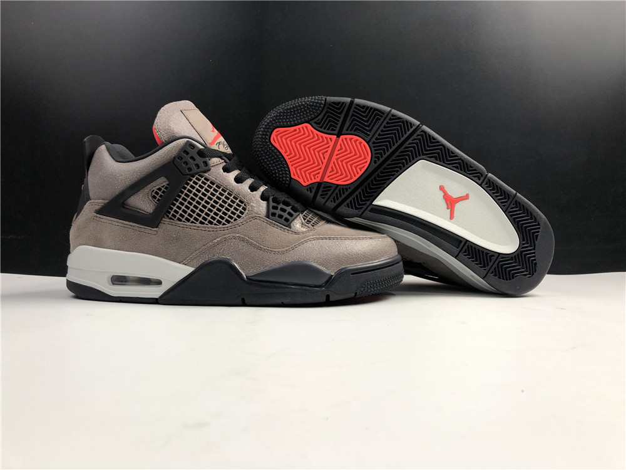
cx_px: 313
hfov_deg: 63.4
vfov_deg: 49.7
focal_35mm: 28
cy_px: 235
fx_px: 506
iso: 20
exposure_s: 1/33
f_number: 1.8
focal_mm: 4
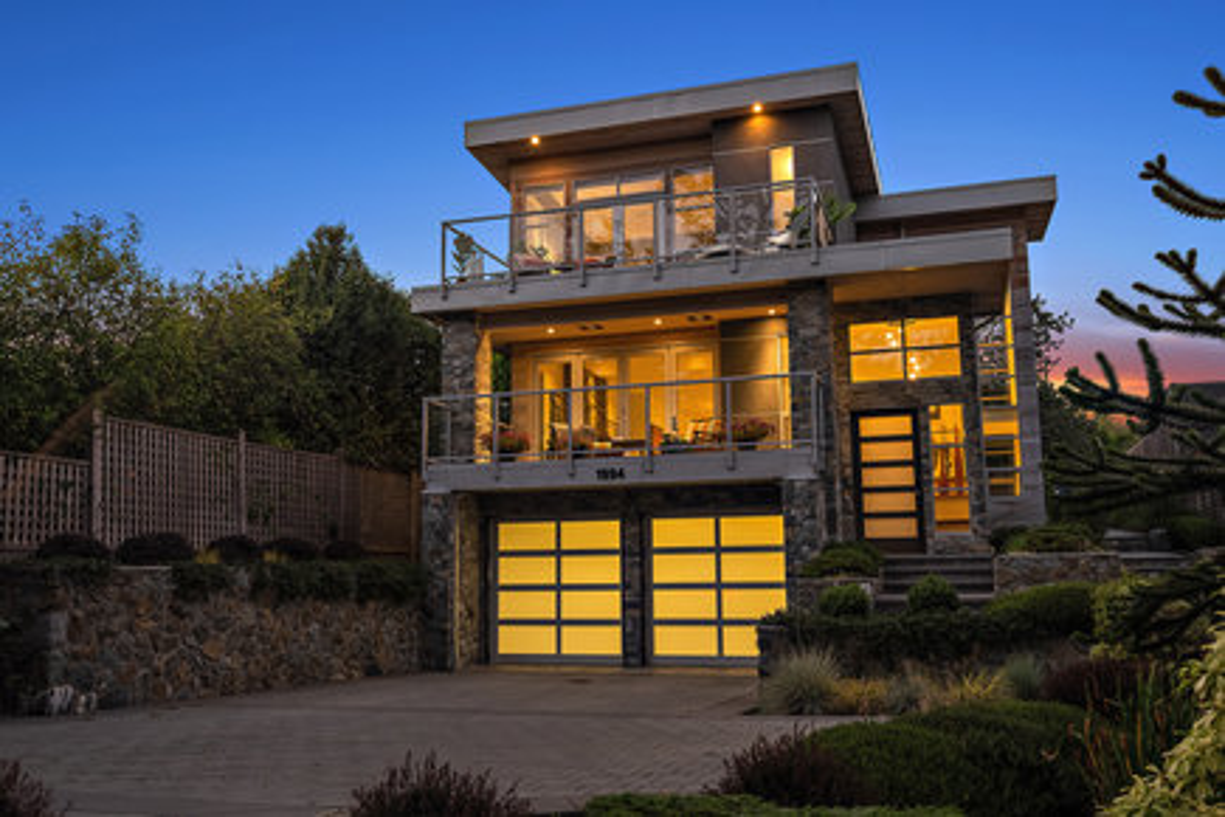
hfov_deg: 58.7
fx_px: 1089
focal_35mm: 32
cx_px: 612
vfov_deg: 41.1
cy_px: 408
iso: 320
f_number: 7.1
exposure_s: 1/3
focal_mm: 32
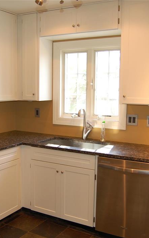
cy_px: 120
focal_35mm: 42
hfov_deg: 30.5
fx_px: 273
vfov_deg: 47.2
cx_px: 60
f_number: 3.5
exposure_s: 1/60
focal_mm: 18
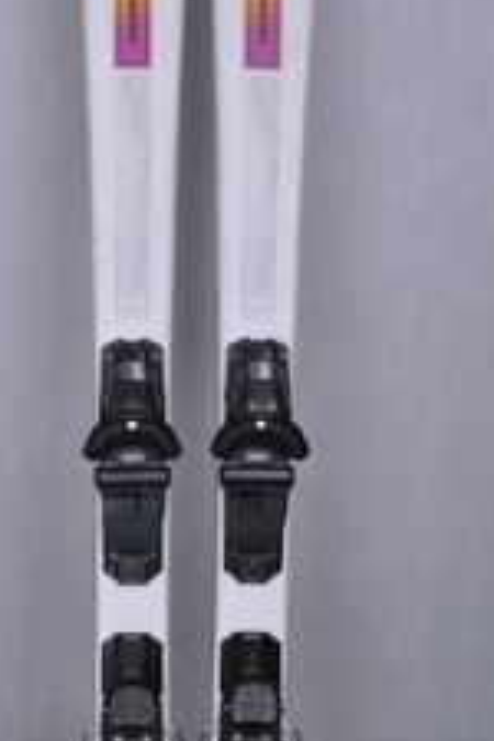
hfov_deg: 17.5
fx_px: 1605
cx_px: 189
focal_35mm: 78
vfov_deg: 25.9
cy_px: 451
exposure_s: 1/125
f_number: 9.5
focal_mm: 26
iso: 3200
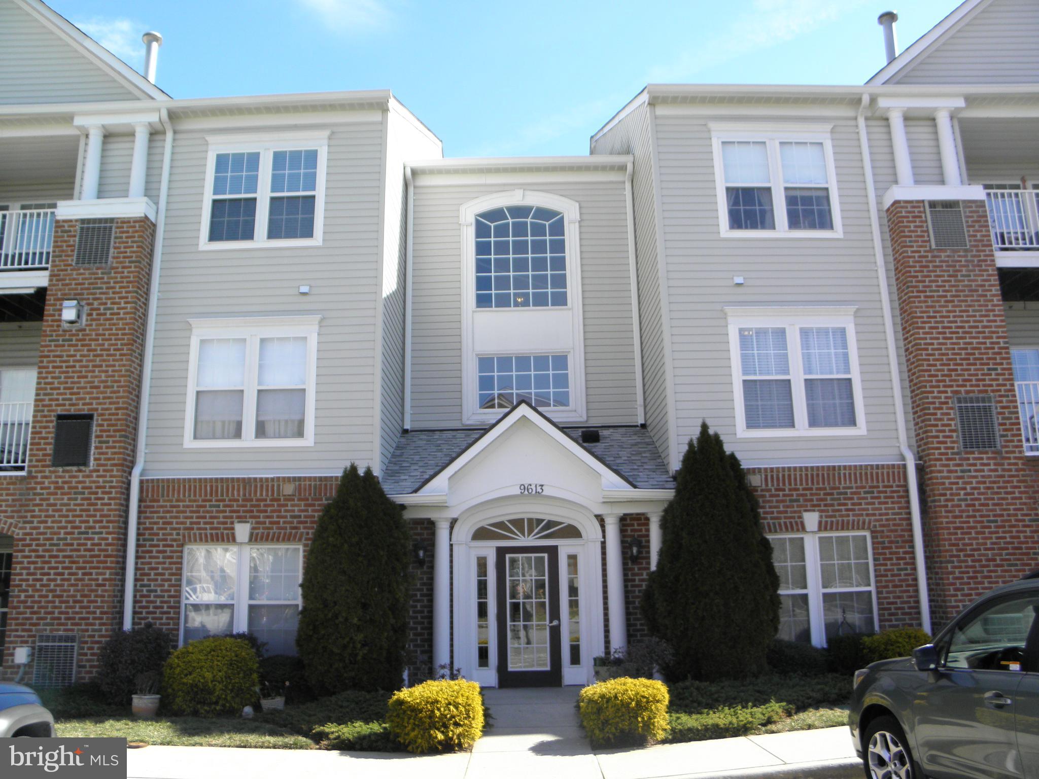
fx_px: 840
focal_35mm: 28
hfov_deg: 63.4
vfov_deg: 49.7
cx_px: 520
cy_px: 390
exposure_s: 1/400
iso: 100
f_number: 3.5
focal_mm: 5
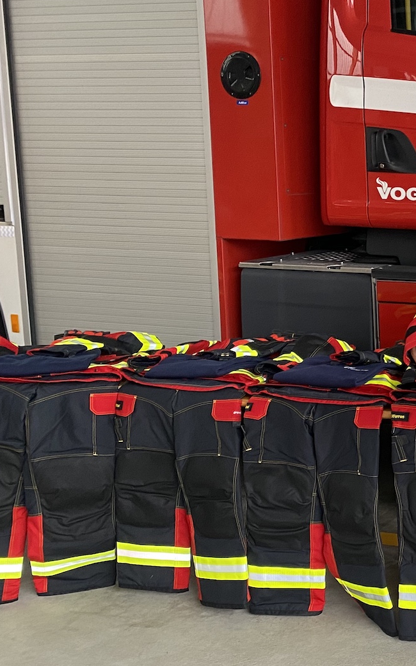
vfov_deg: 38.2
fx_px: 961
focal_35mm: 53
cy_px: 319
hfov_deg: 20.8
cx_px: 623
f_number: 1.8
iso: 125
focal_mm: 4.25
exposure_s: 1/81
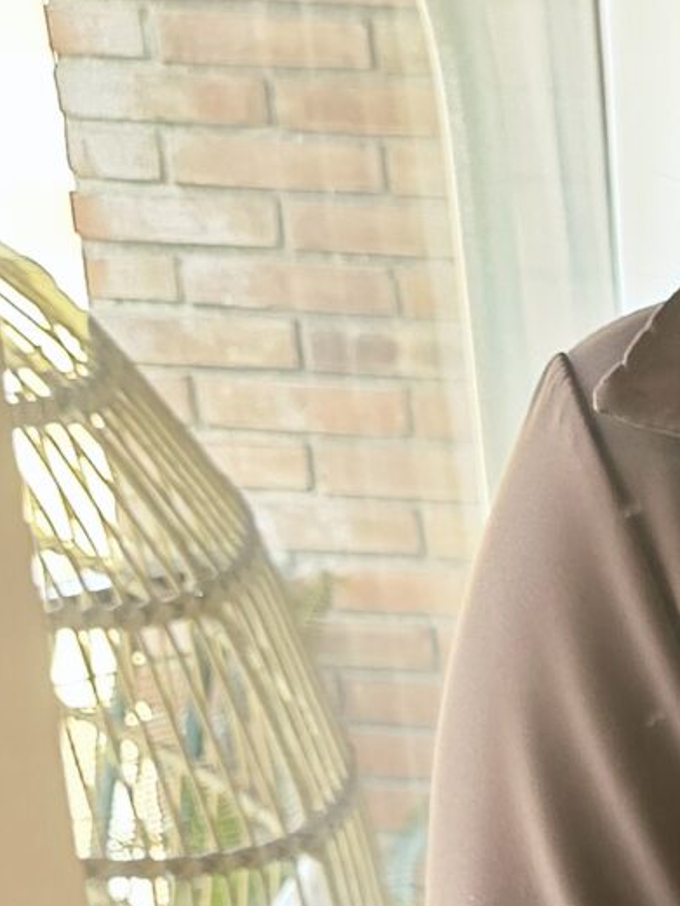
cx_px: 1584
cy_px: 1320
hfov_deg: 11.2
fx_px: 2958
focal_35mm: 113
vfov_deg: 16.1
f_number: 1.7
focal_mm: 6.3
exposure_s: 1/200
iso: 320
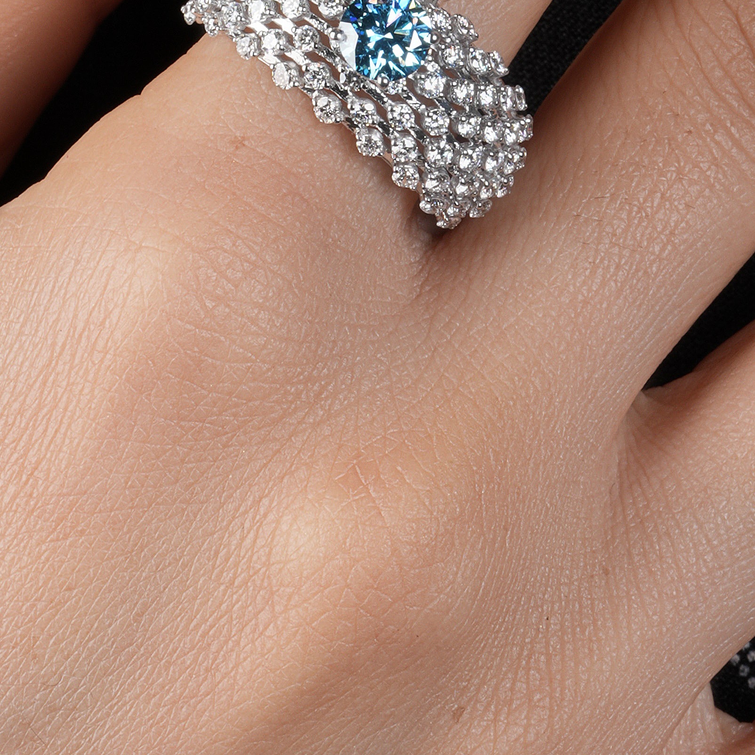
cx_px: 519
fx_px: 8242
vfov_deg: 5.2
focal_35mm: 334
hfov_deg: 5.2
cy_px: 298
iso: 100
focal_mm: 90
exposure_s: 1/125
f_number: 20
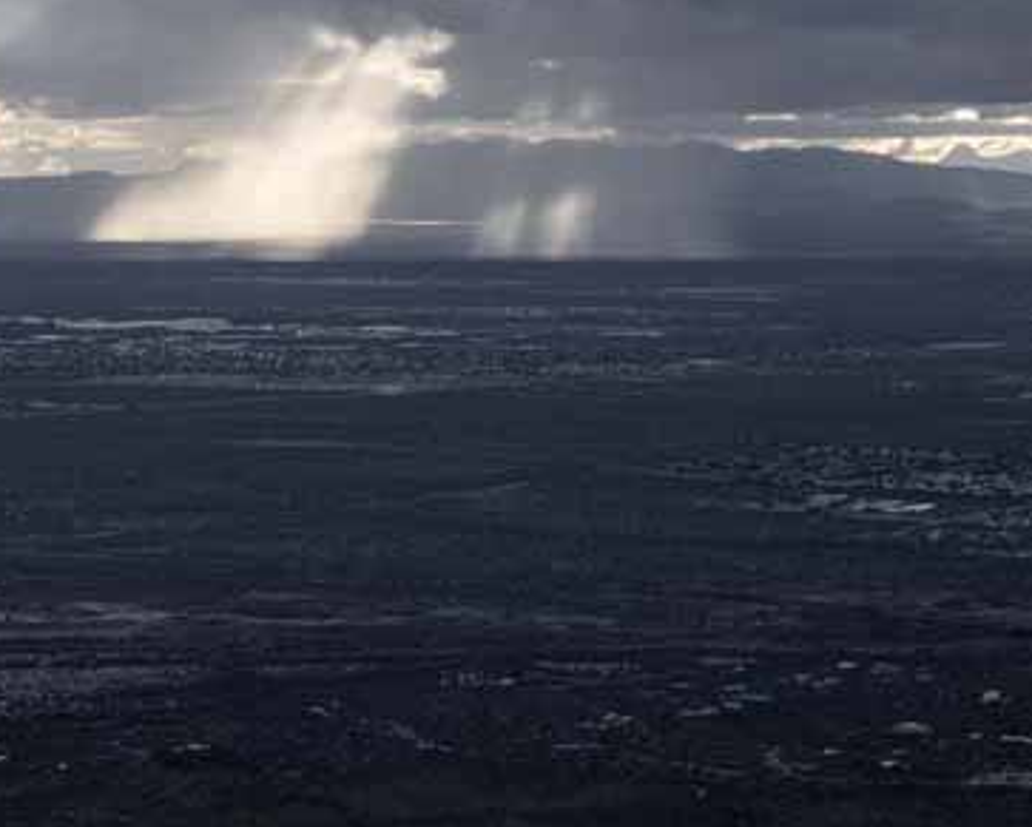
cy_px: 111
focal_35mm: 124
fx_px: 3790
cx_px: 370
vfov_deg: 12.4
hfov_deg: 15.5
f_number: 5
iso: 100
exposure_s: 1/640
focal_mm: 60
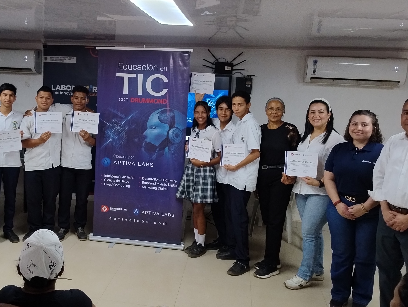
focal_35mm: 38
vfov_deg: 37.7
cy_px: 128
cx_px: 142
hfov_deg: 48.3
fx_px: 448
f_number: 1.8
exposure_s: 1/60
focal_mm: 5.56
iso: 778
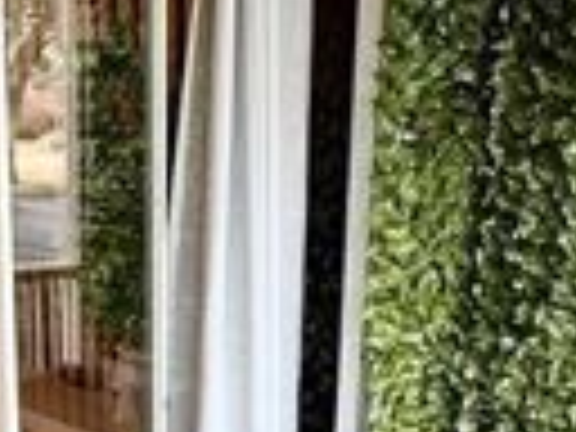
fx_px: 965
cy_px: 400
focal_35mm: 58
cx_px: 281
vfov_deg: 24.4
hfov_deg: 33.2
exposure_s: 1/99
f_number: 2.2
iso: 200
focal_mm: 2.22
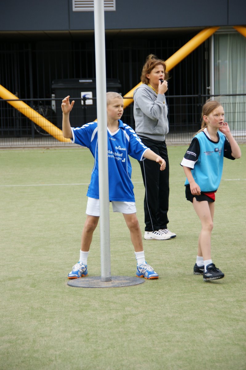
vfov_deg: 13.7
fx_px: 1539
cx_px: 123
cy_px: 185
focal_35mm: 150
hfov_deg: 9.1
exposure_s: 1/320
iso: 200
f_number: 5.6
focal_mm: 100
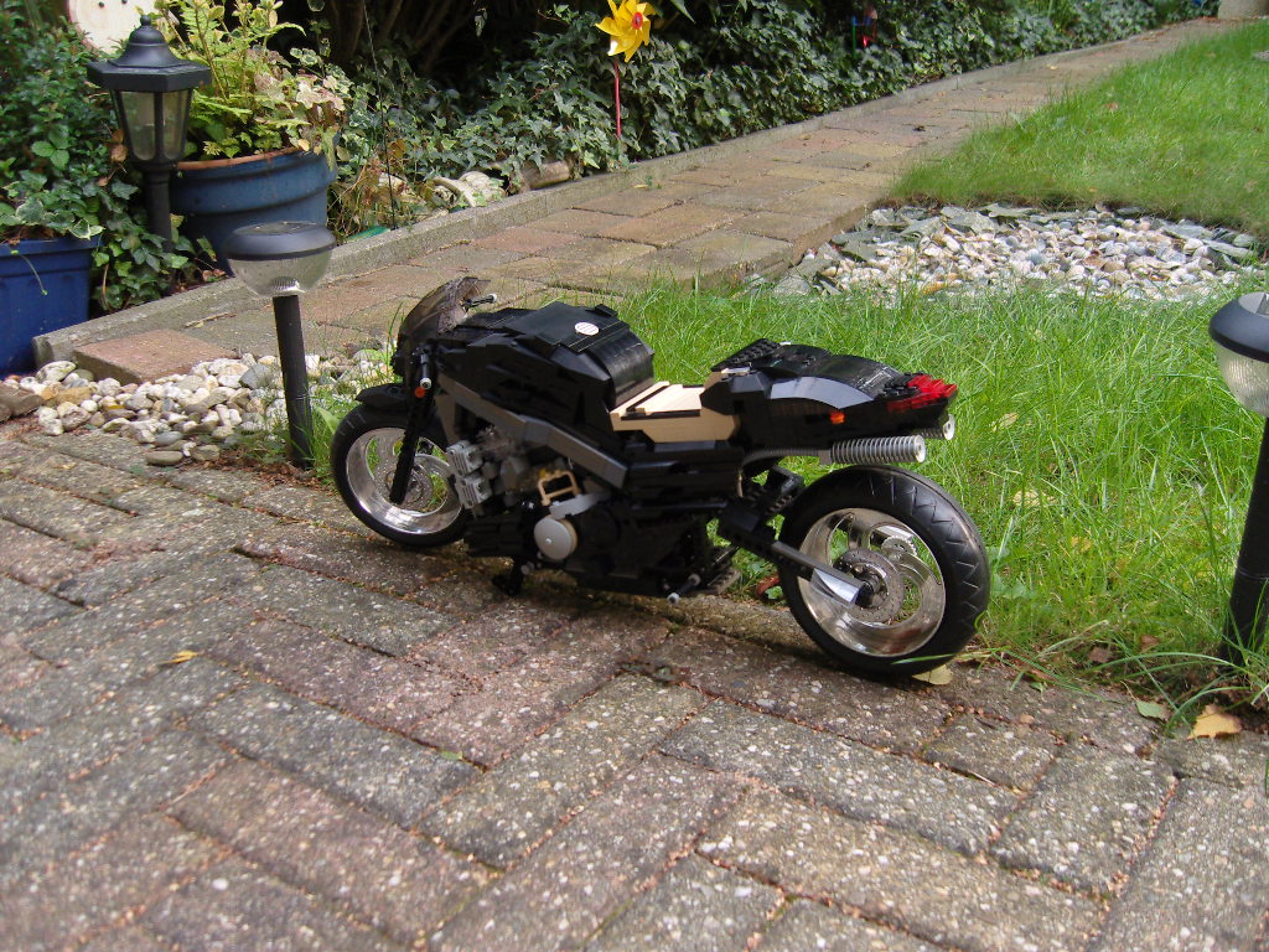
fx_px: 1246
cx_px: 634
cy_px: 476
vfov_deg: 41.8
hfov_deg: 54.0
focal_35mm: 34
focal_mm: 7.3
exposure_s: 1/40
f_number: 2.8
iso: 200
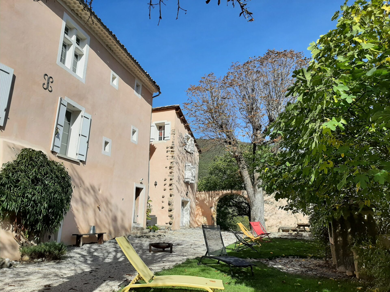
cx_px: 195
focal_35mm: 26
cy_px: 146
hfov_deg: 67.3
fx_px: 293
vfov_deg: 53.1
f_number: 1.7
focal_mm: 3.93
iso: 40
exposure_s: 1/3690
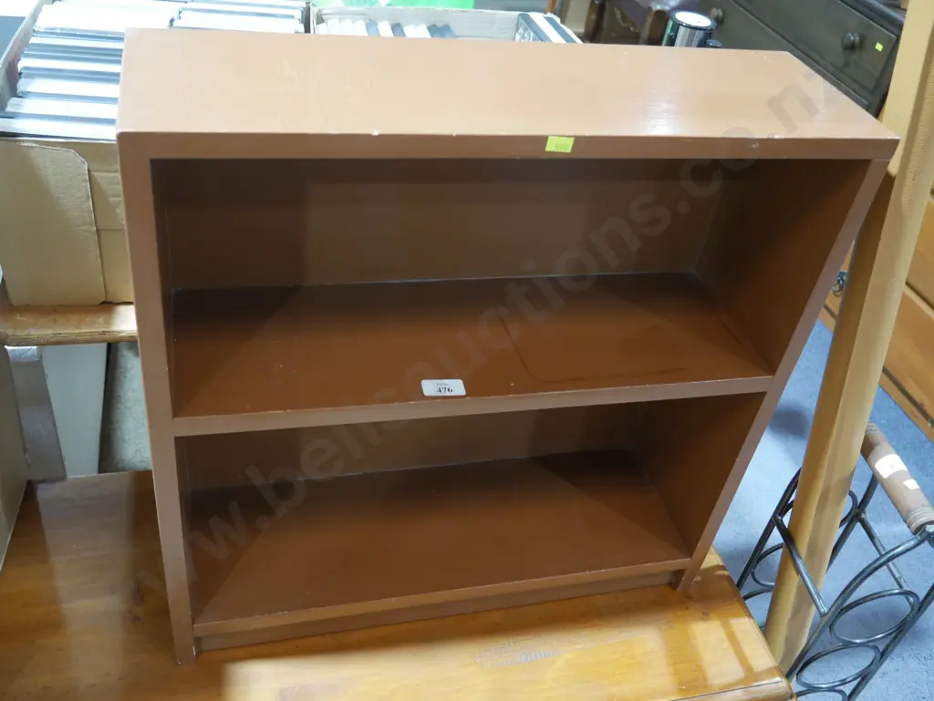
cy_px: 350
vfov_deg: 44.2
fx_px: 864
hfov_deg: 56.8
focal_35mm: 32
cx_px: 467
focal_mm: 16
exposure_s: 1/60
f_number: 3.6
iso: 1600
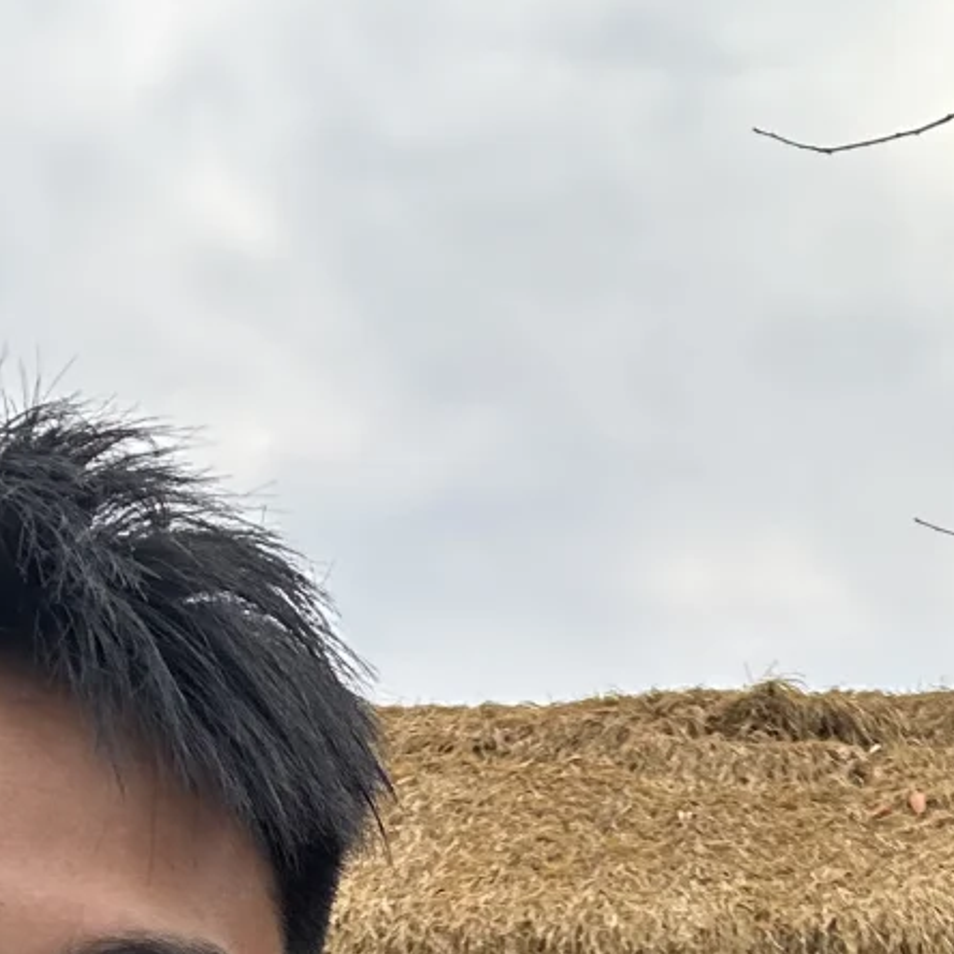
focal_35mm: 86
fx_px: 2681
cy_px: 1457
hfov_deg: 20.1
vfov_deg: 17.9
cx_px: 591
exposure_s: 1/171
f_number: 1.9
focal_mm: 2.69
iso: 32
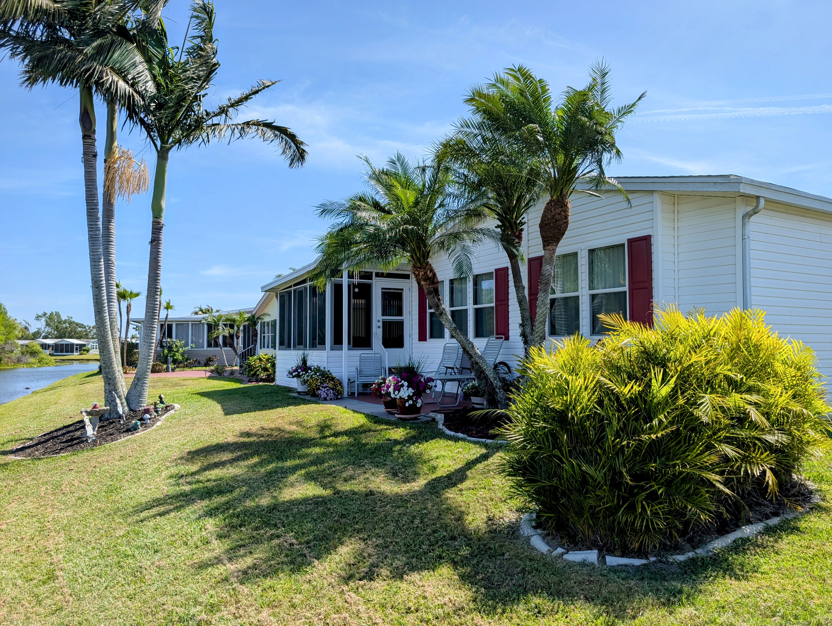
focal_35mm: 24
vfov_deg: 56.9
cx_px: 416
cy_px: 313
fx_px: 578
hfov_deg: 71.5
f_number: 1.68
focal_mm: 6.9
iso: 21
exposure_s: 1/968
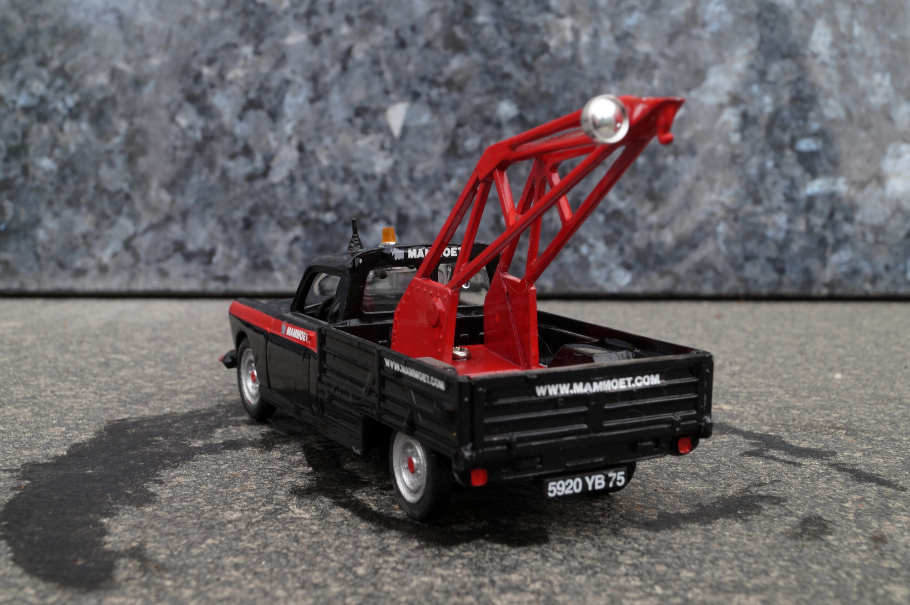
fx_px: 1326
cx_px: 455
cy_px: 302
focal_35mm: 52
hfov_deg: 37.9
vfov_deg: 25.7
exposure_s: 1/60
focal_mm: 35
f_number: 16
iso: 500
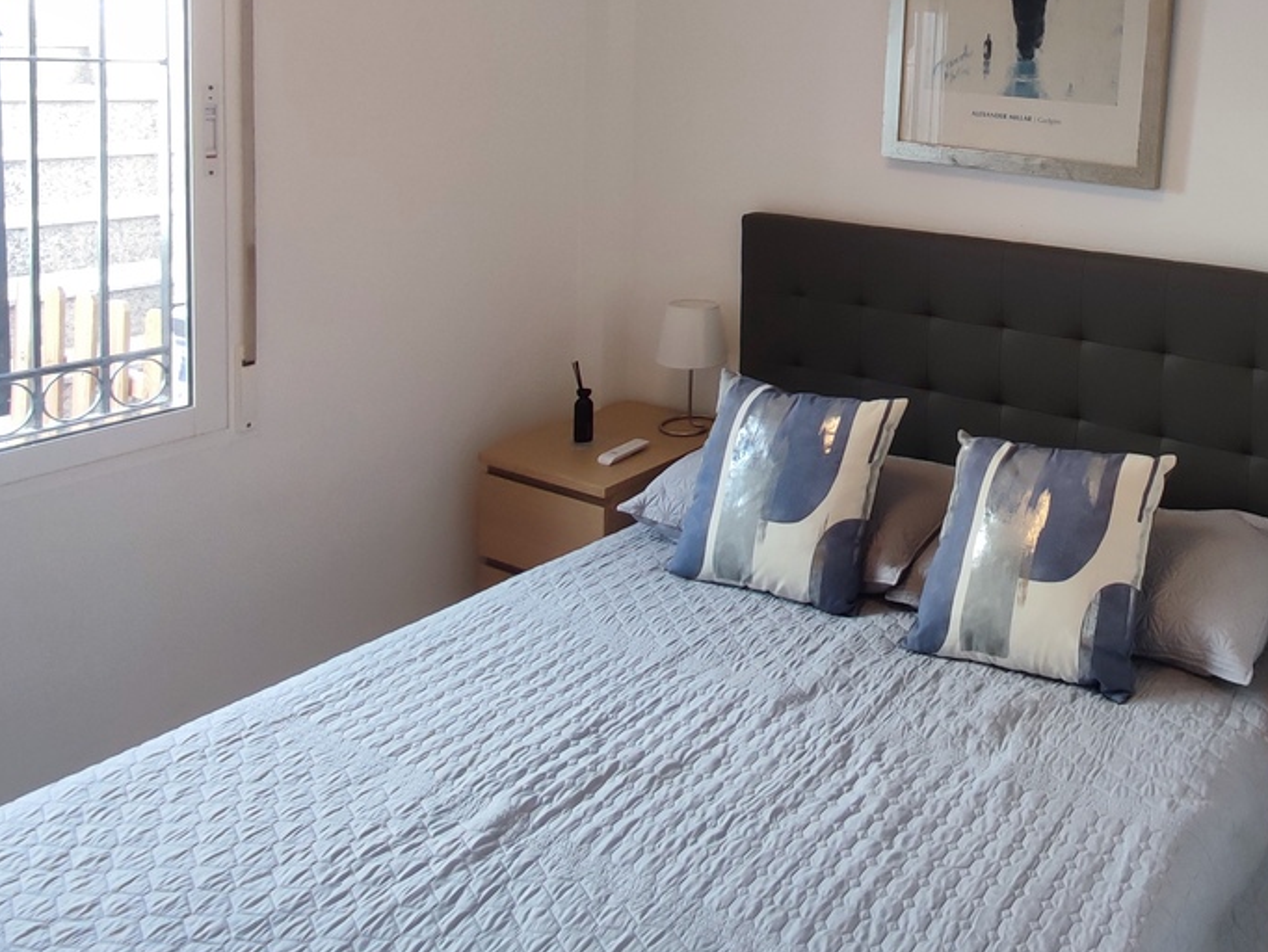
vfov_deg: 44.2
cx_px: 961
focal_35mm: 30
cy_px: 169
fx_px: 1099
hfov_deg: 56.8
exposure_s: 1/100
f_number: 2.2
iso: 142
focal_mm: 1.65
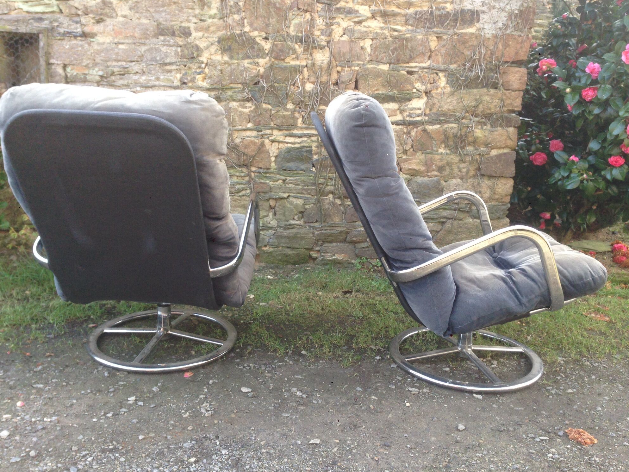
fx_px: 618
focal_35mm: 34
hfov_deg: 54.0
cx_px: 309
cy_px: 230
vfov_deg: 41.8
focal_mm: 4.12
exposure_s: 1/120
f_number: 2.4
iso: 80
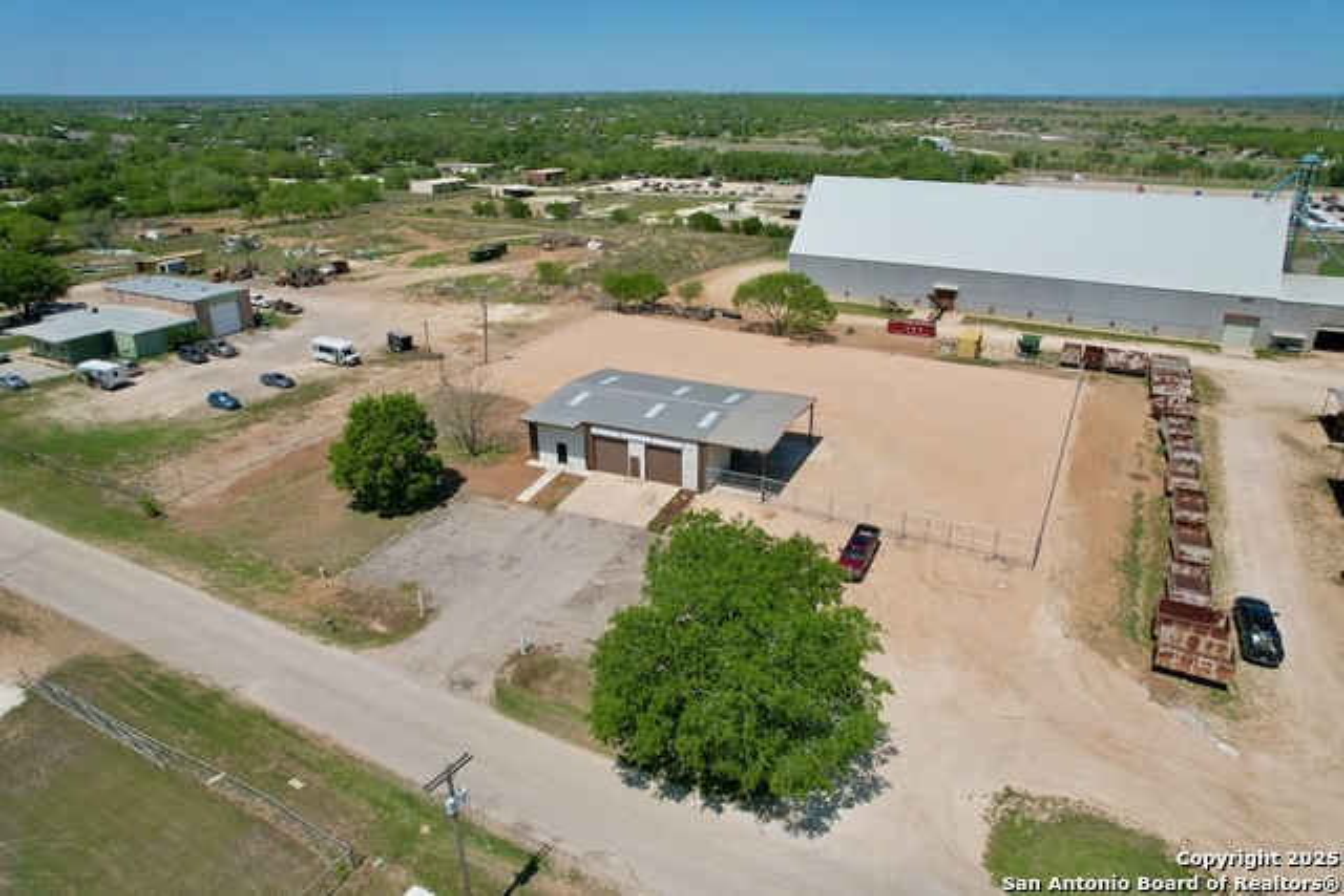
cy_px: 448
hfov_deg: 78.6
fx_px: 821
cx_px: 672
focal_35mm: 22
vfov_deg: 57.3
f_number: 2.8
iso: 120
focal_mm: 8.38
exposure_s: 1/4000
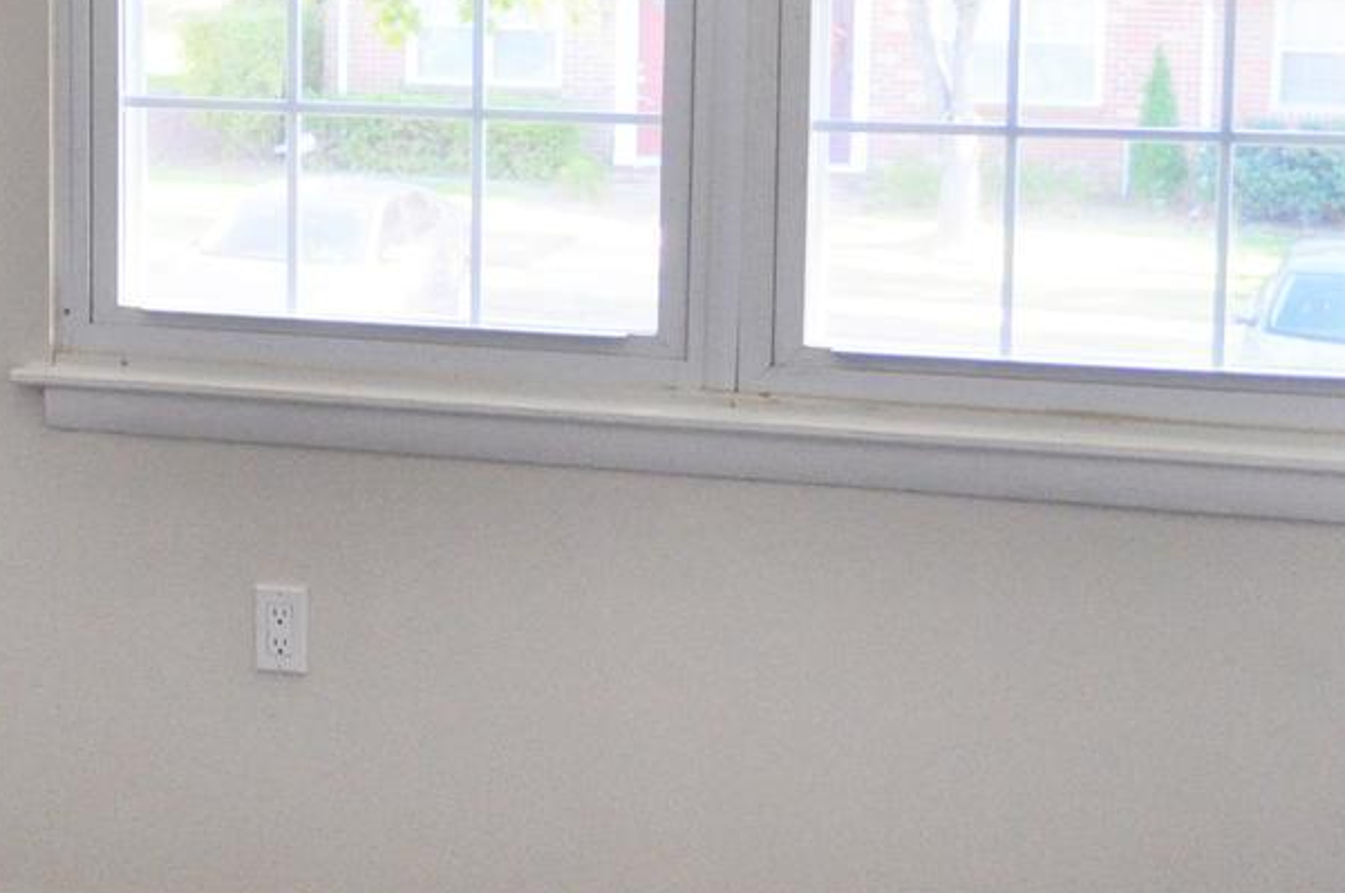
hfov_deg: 21.2
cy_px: 363
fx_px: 3433
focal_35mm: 92
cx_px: -101
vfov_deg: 14.8
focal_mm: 18
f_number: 4
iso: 400
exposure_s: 1/60
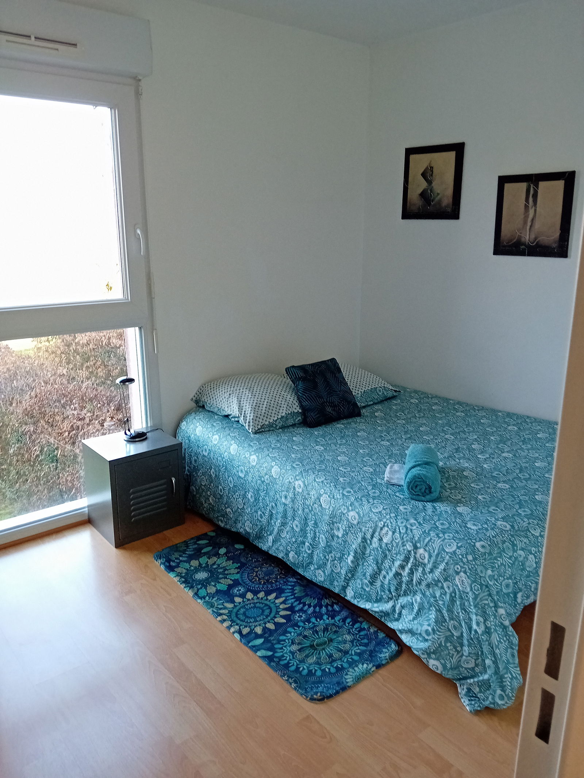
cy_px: 389
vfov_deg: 63.4
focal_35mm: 28
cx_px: 292
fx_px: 630
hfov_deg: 49.7
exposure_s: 1/33.3
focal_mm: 3.38
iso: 320
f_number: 2.8
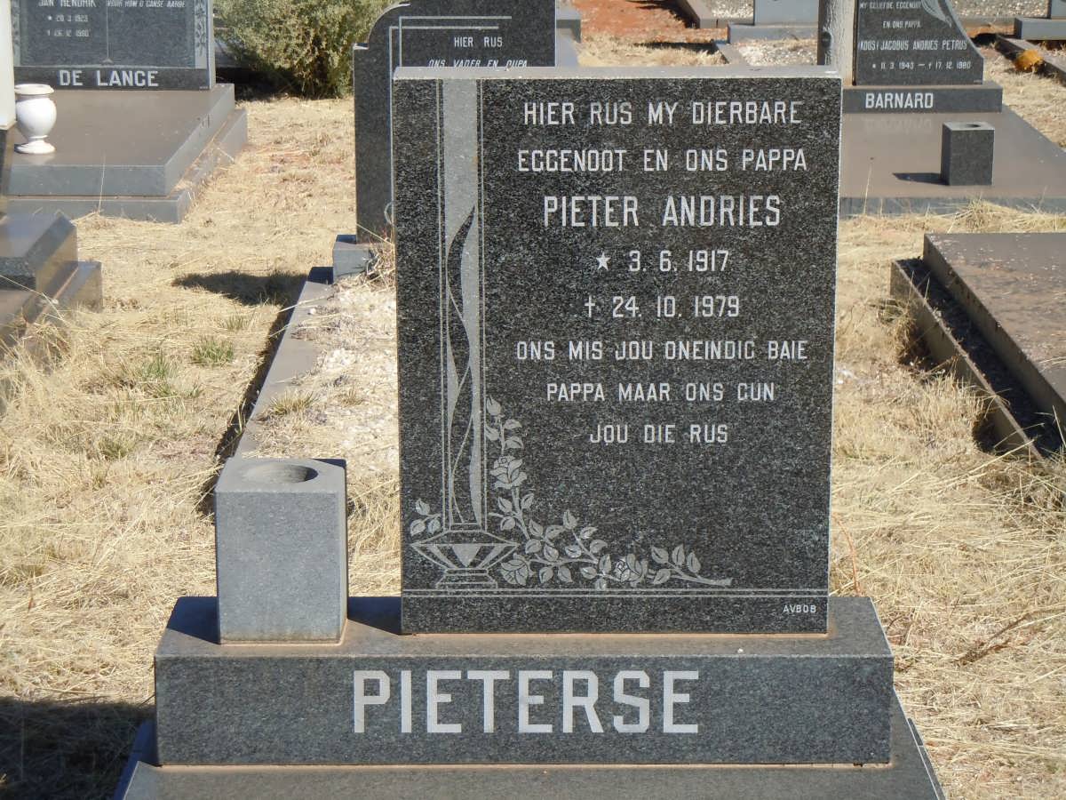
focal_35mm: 89
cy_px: 400
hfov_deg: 22.0
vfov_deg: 16.6
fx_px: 2741
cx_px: 533
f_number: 8.8
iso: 200
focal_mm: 16
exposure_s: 1/320
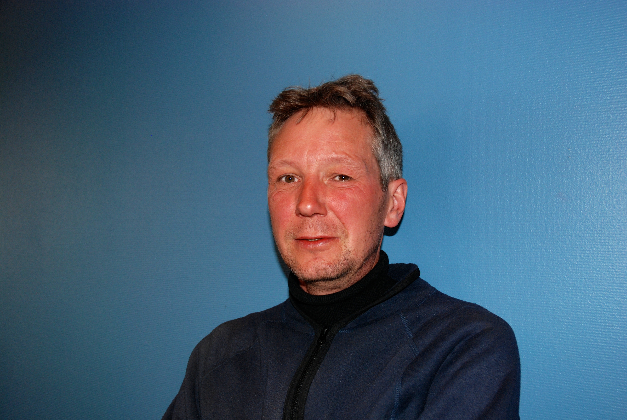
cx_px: 314
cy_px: 210
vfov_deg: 35.6
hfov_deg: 51.2
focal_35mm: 38
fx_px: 654
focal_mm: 25
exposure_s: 1/60
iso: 400
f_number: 4
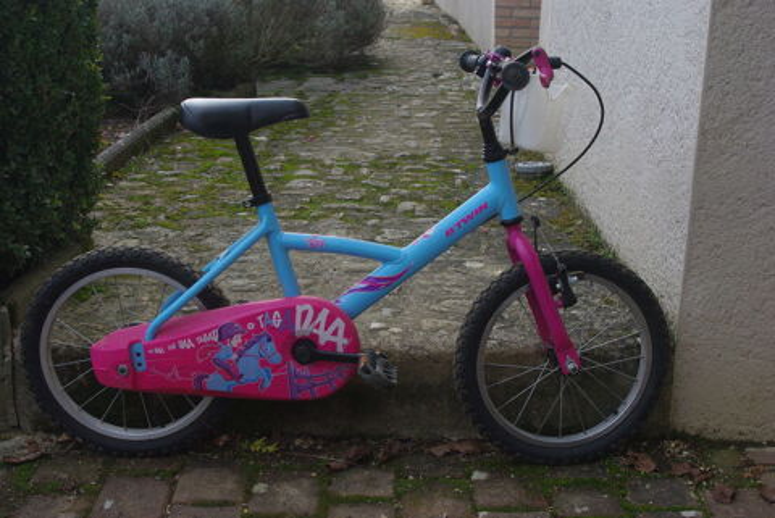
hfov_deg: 40.3
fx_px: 1056
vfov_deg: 27.6
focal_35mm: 49
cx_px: 388
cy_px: 259
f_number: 8
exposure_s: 1/250
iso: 400
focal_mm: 32.5
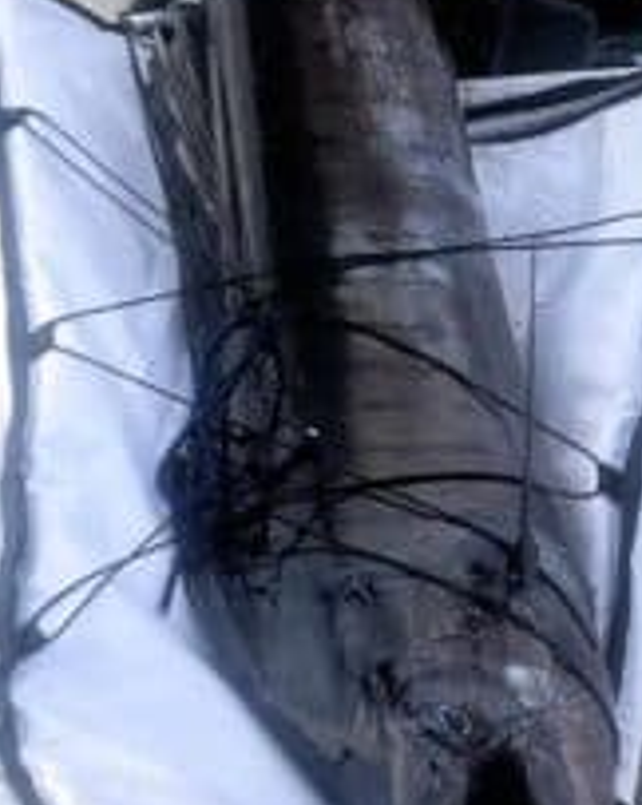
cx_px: 376
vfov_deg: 15.0
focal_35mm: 128
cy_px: 448
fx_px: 3045
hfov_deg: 12.0
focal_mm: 5.7
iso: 50
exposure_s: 1/1901
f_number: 1.5
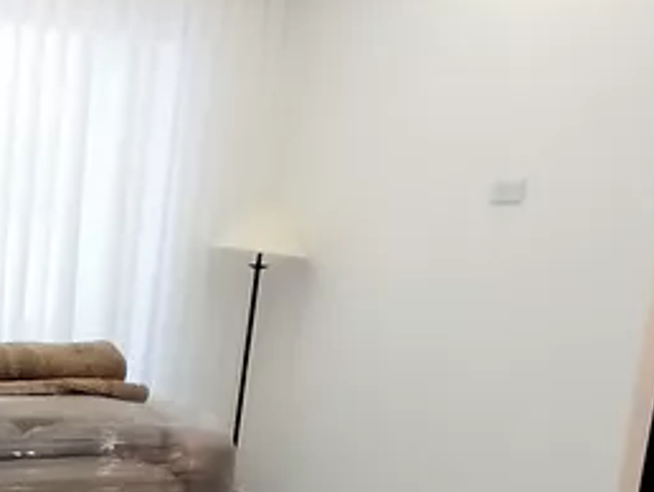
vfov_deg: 30.4
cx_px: -93
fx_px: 889
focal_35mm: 47
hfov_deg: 34.1
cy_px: 375
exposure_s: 1/33
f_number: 2.2
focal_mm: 1.3
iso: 160
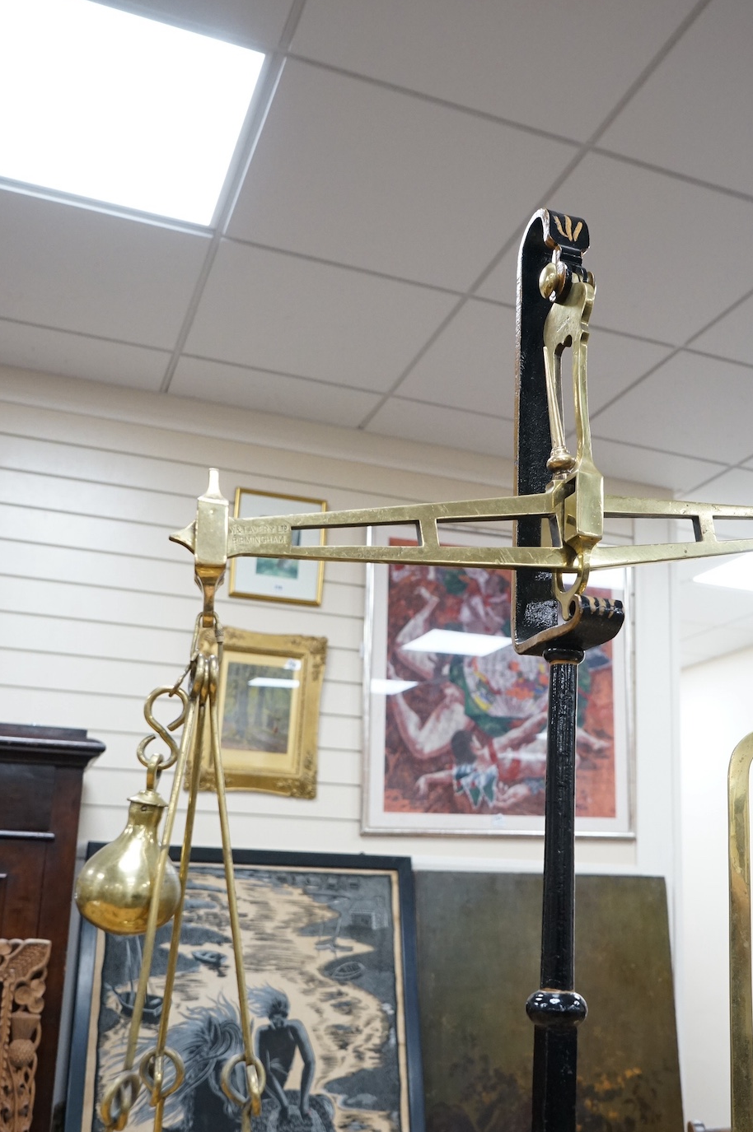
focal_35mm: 35
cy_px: 634
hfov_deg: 37.6
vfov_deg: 54.3
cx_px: 466
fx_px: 1100
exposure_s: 1/80
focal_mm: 28
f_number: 6.3
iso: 2500
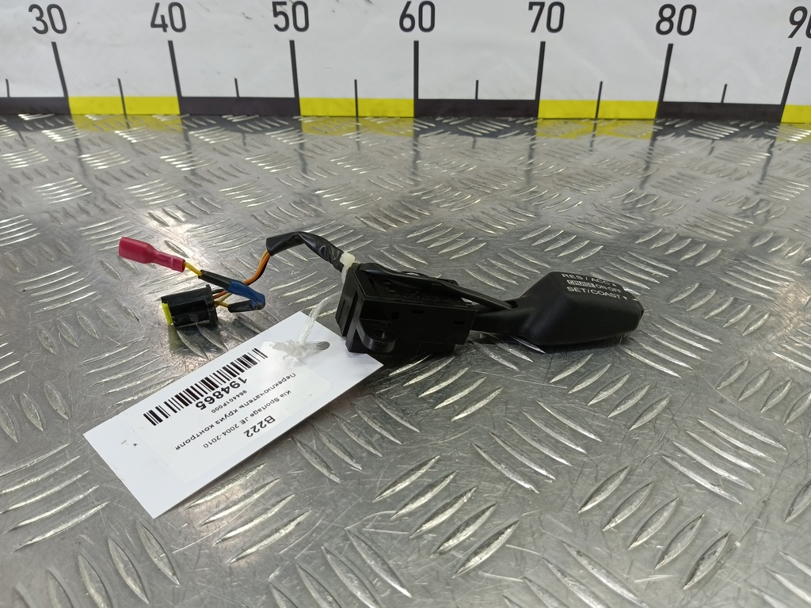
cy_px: 304
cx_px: 406
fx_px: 539
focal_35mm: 23
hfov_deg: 73.9
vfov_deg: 58.9
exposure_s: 1/50
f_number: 1.6
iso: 106
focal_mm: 4.11
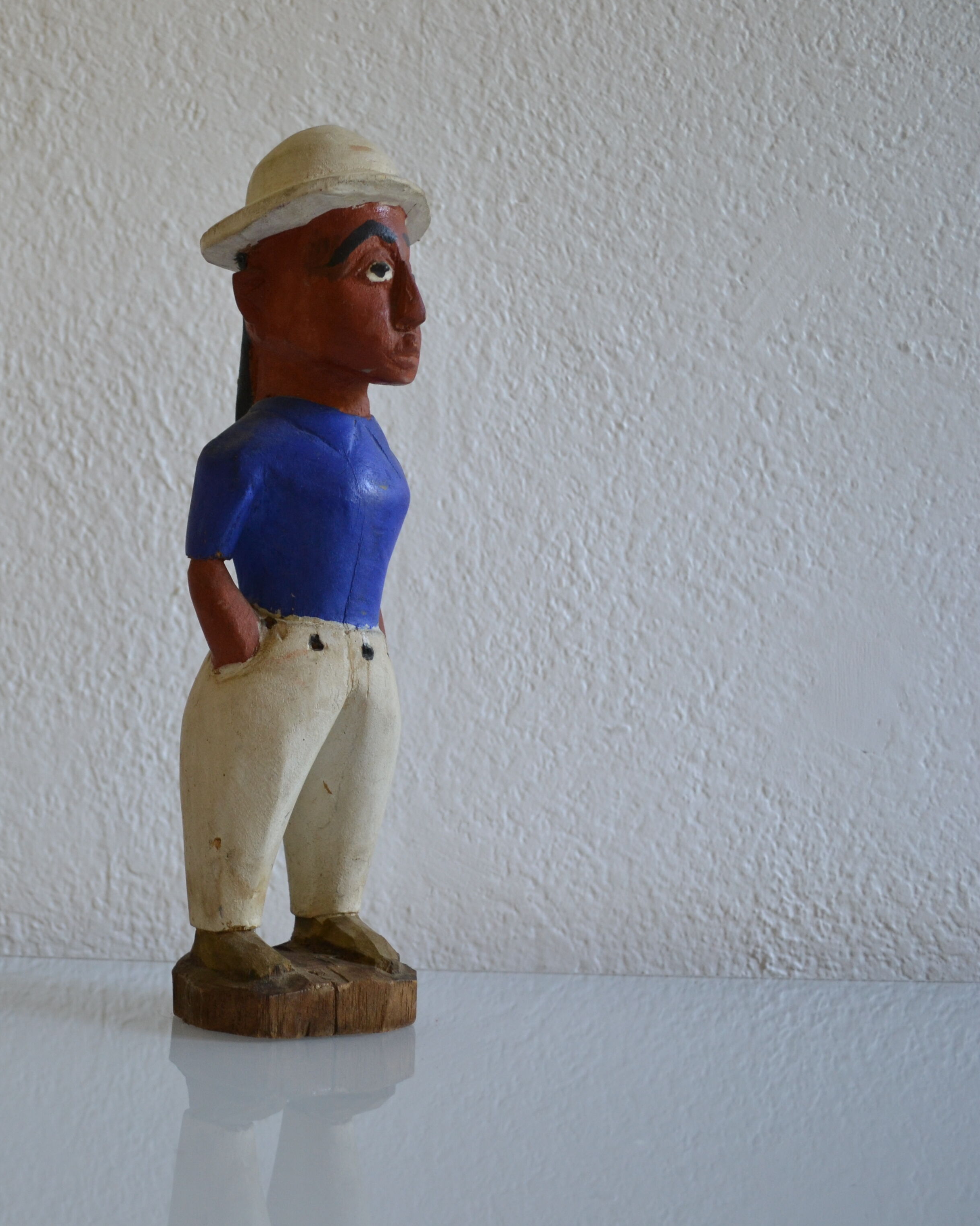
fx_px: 1704
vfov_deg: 39.5
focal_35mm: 47
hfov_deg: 30.6
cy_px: 606
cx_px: 90
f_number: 3.8
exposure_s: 1/40
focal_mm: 22
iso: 400
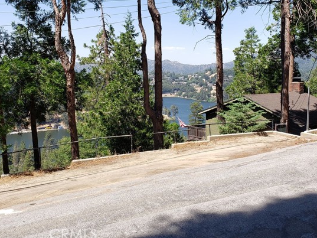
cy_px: 101
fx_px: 284
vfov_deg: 45.3
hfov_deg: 58.3
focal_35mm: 31
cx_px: 153
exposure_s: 1/899
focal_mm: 4.3
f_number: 2.4
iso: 50
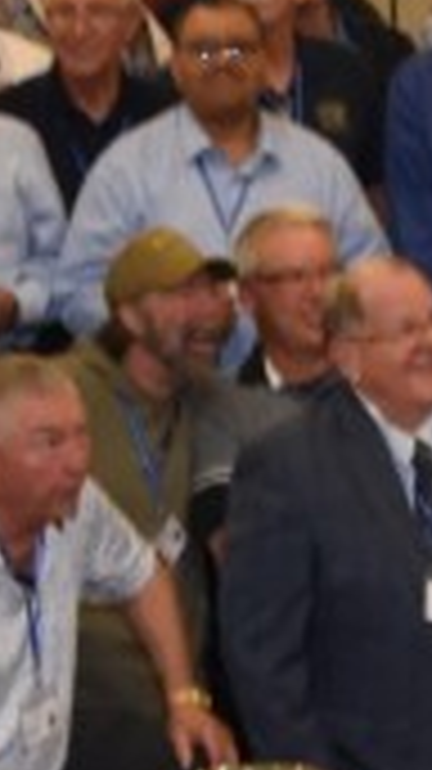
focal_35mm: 223
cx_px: 374
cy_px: 653
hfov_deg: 5.4
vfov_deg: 9.7
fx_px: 4538
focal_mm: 21
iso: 1250
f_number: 3.8
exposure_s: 1/60
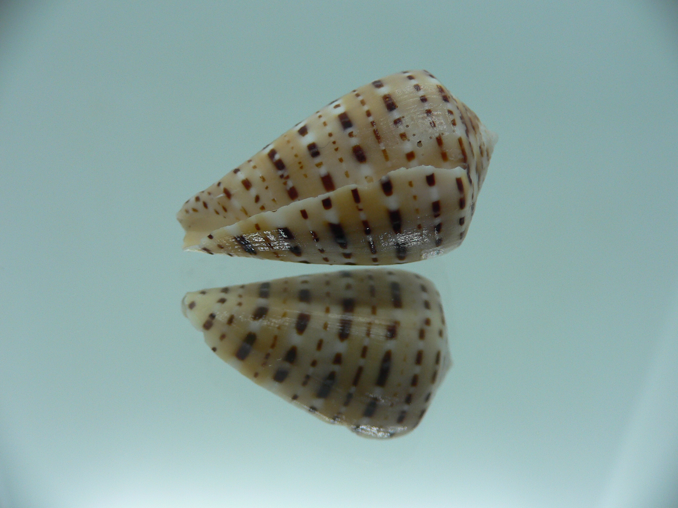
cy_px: 254
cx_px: 339
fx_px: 686
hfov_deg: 52.6
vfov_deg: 40.7
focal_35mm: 35
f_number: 2.8
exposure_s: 1/60
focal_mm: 4.6
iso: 80
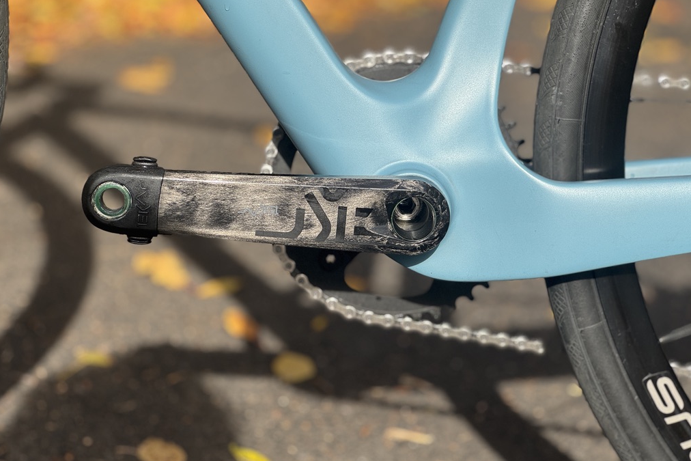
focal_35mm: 81
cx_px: 347
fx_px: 1555
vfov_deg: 16.9
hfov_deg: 25.1
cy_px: 216
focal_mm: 9
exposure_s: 1/518
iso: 25
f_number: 2.8
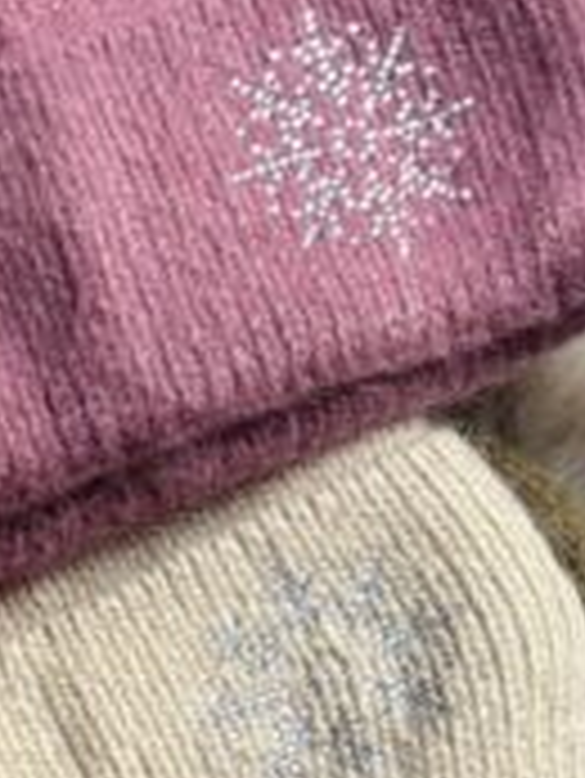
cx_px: -187
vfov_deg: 17.3
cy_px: 1140
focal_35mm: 103
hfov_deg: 13.8
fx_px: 2318
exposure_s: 1/60
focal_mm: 5.96
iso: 400
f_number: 1.6
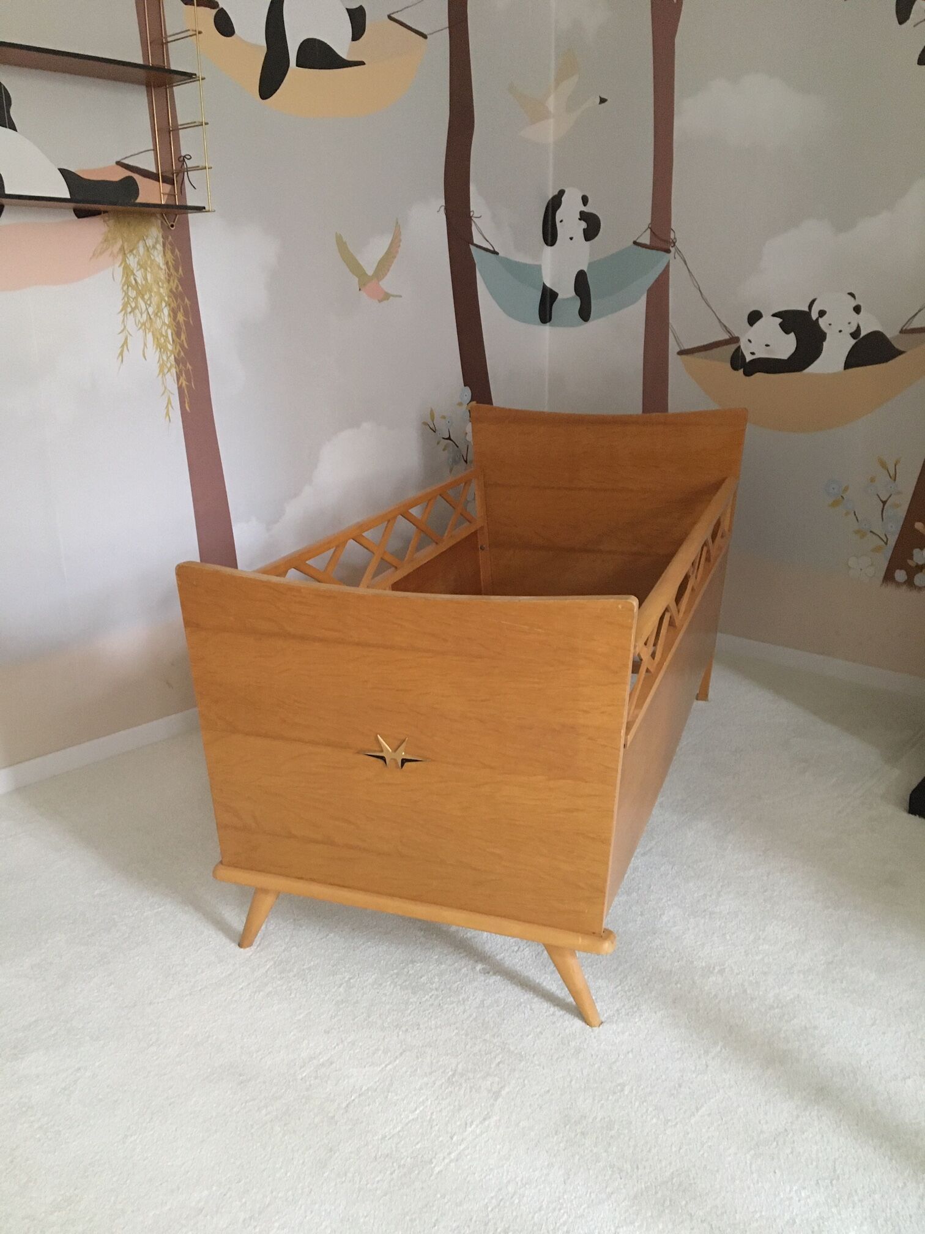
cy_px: 617
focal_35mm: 29
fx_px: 1033
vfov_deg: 61.7
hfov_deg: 48.2
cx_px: 462
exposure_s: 1/17
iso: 400
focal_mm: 4.15
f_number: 2.2
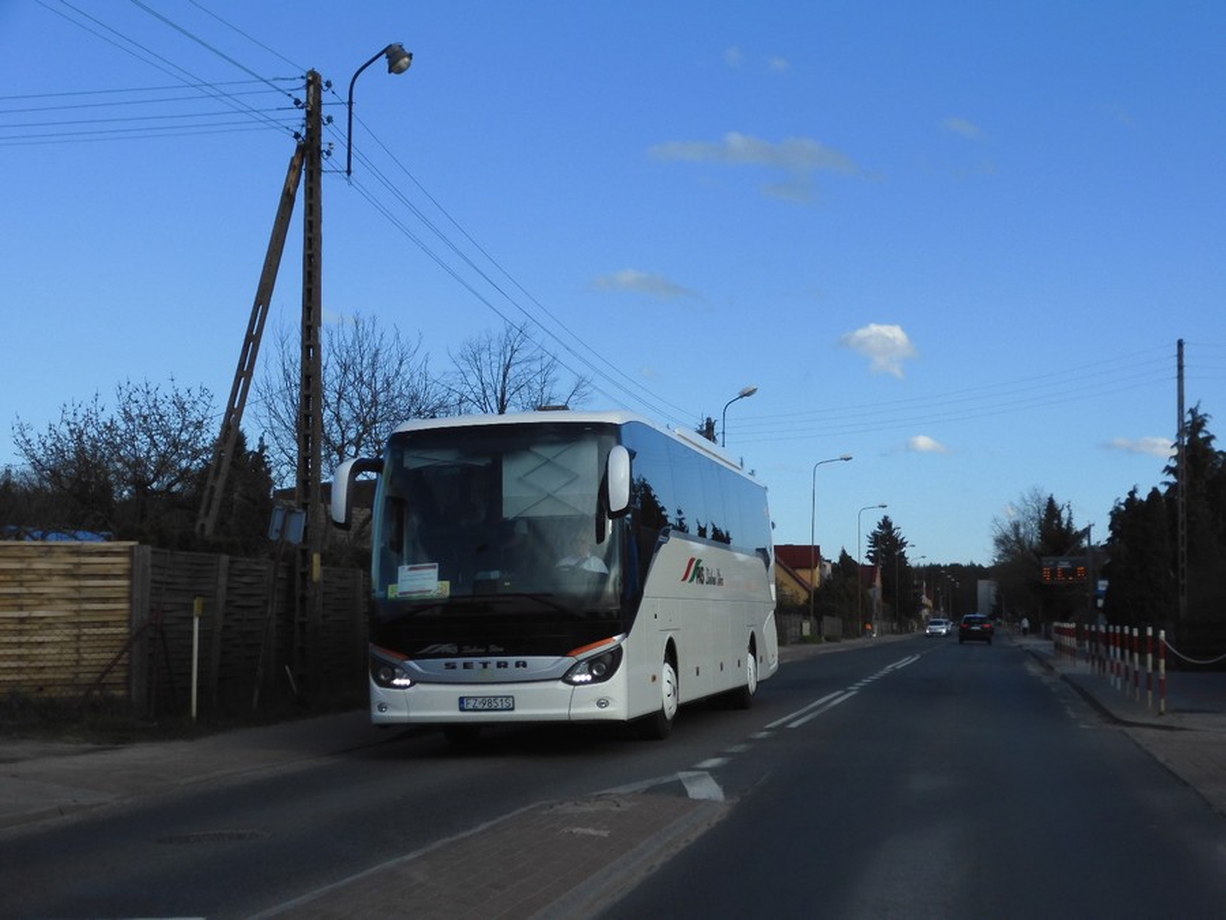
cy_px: 460
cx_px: 613
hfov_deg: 38.2
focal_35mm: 50
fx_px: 1771
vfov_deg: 29.1
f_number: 4
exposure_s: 1/500
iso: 100
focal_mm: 8.9
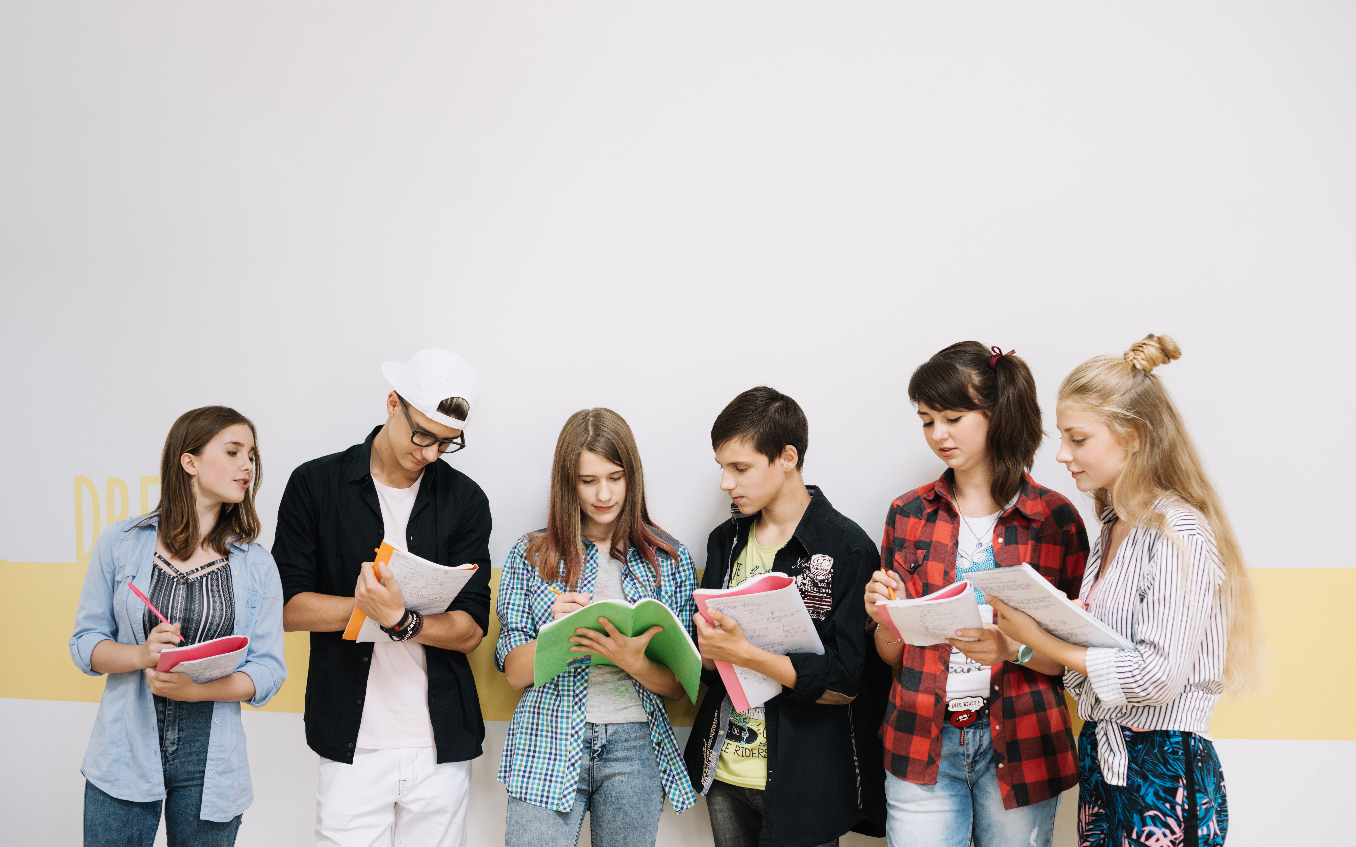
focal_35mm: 51
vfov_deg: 25.3
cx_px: 678
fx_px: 1885
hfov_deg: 39.6
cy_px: 411
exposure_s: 1/200
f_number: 3.2
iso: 500
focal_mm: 50
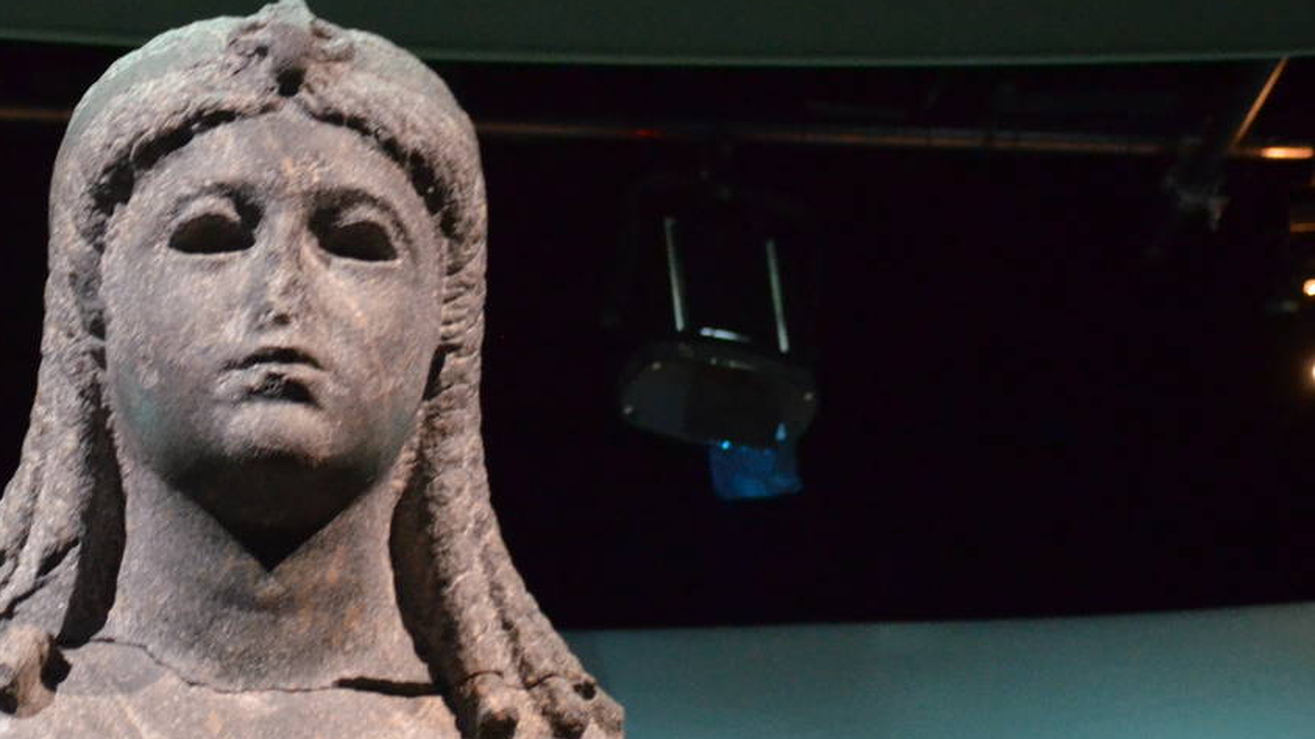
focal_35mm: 131
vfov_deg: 9.3
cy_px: 287
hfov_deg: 16.2
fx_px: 4567
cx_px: 142
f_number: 5.3
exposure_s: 1/8
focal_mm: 44
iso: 3200
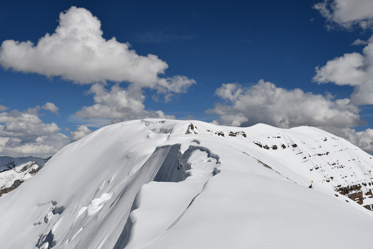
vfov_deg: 26.5
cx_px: 186
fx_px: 528
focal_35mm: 51
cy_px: 124
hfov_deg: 38.9
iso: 100
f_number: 11
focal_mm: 34
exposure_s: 1/500
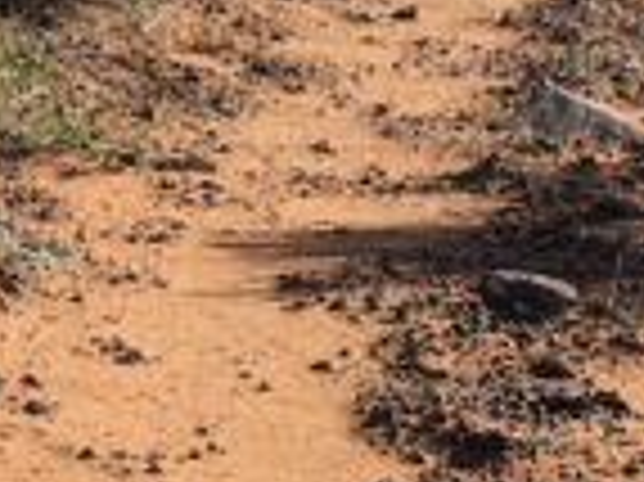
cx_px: -446
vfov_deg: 9.1
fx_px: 3011
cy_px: 261
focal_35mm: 162
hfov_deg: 11.5
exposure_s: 1/1721
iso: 32
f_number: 2.2
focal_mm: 4.15
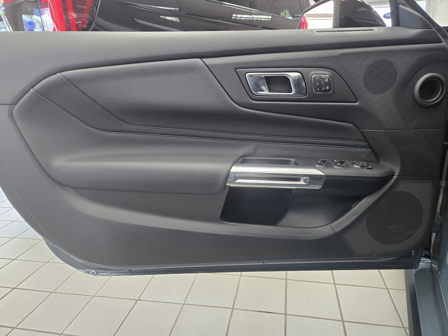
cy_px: 168
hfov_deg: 73.9
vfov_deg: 58.9
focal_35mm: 23
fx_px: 298
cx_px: 224
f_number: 1.8
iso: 400
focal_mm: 5.4
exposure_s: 1/120
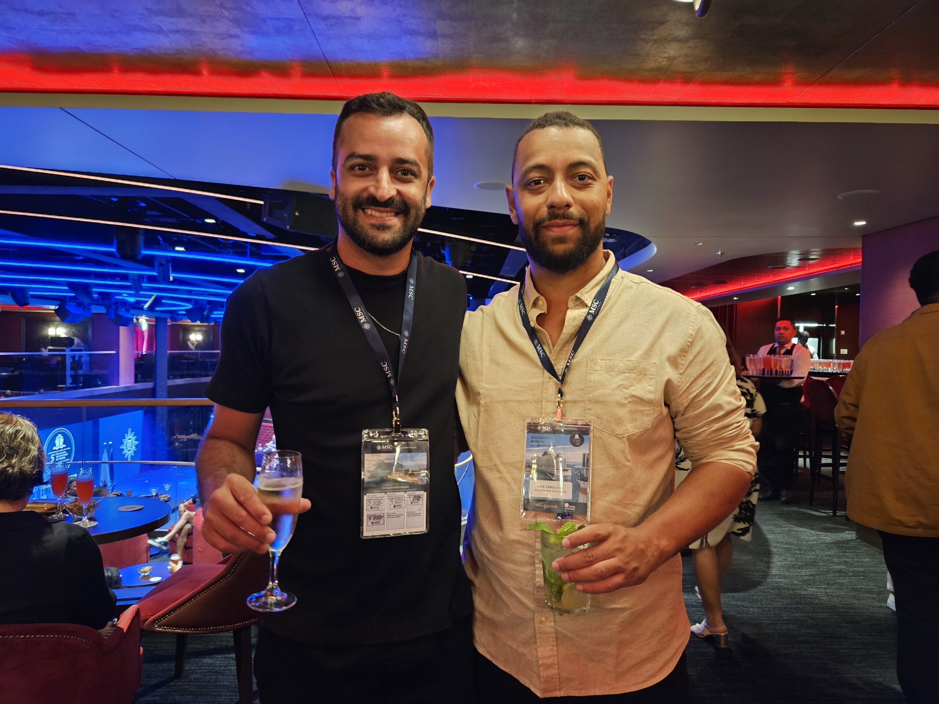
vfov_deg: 58.9
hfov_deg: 73.9
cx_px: 470
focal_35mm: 23
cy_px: 352
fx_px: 624
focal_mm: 5.4
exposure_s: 1/24
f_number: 1.8
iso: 1000
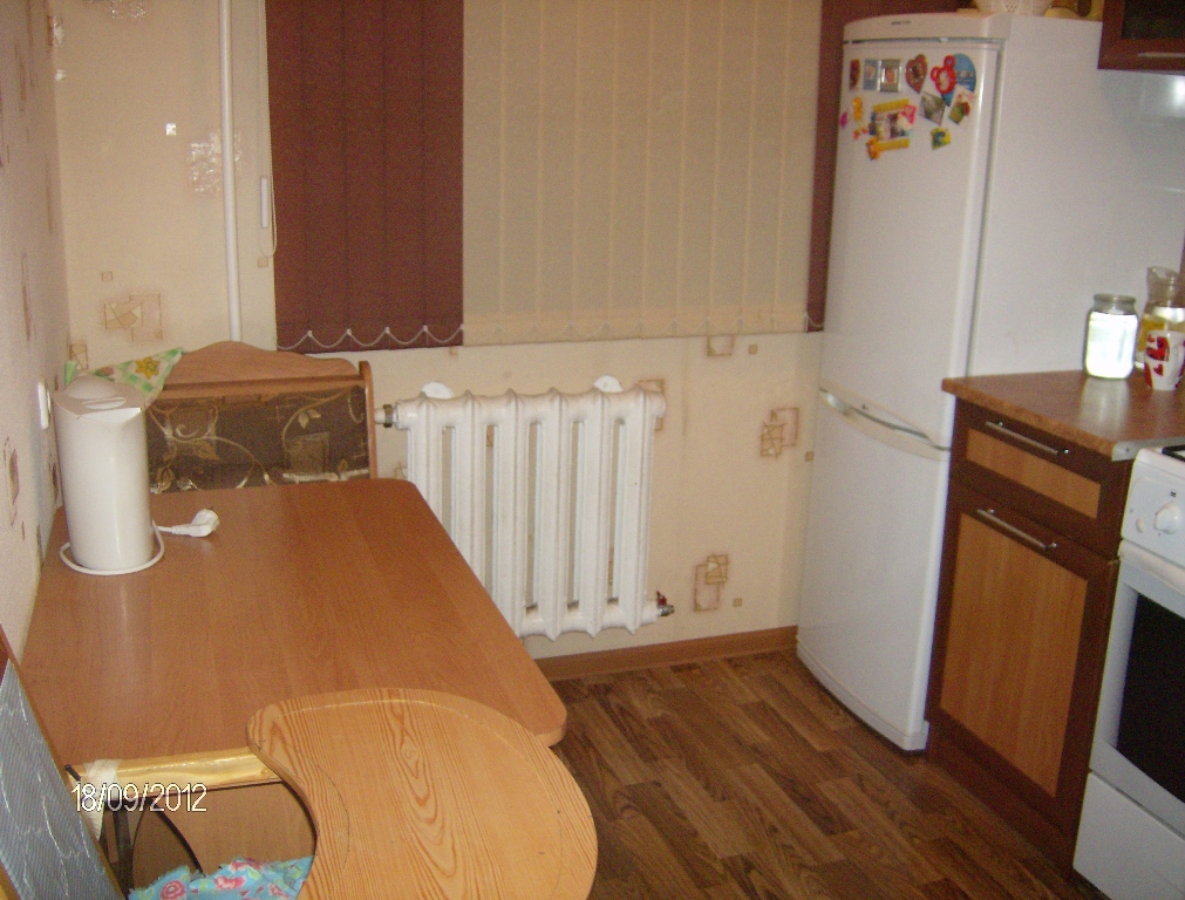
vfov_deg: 40.0
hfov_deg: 51.1
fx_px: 1238
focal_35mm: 36
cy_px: 450
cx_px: 592
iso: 200
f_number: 2.8
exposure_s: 1/60
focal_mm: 6
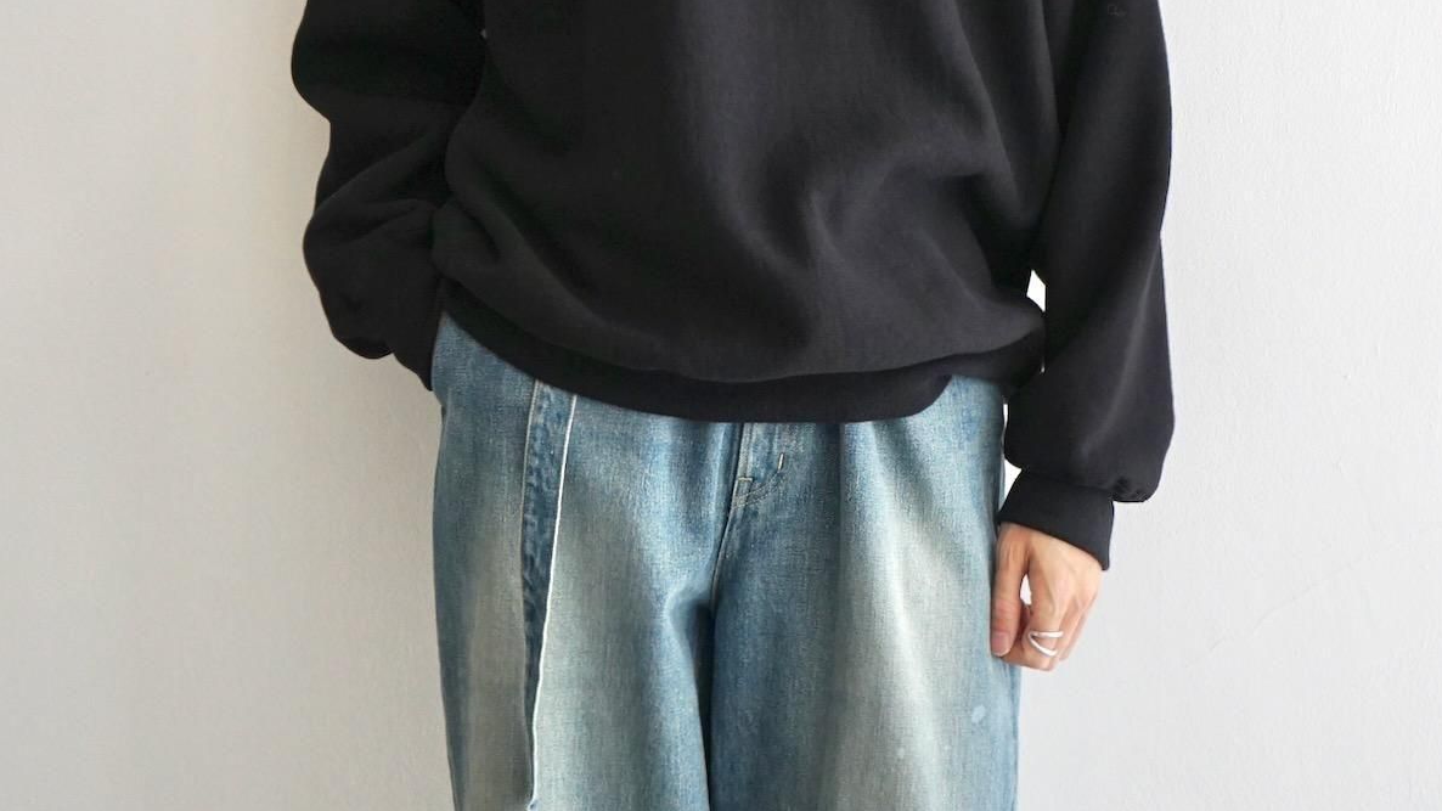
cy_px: 79
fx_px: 3709
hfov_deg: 22.0
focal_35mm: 97
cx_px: 728
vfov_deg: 12.4
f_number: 5.6
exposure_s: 1/200
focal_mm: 61
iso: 1000
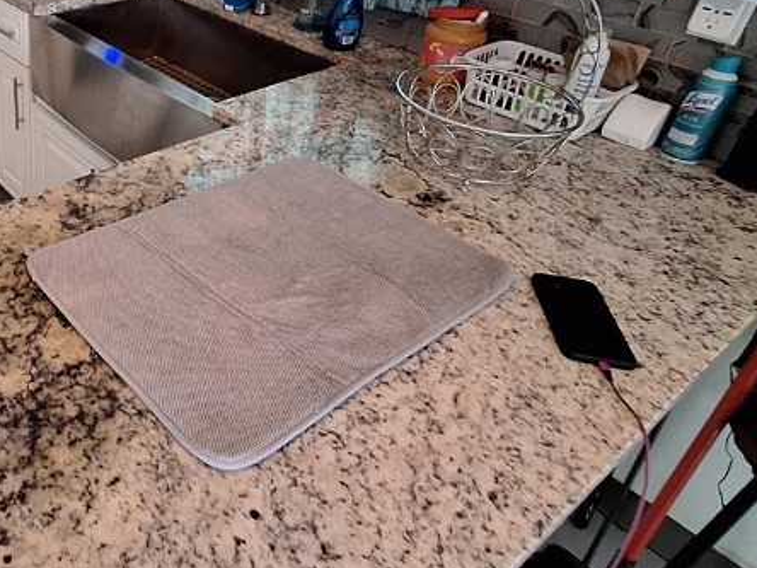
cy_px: 165
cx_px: 75
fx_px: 656
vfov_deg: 45.7
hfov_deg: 52.6
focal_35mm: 30
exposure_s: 1/24
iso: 250
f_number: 2.2
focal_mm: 1.74
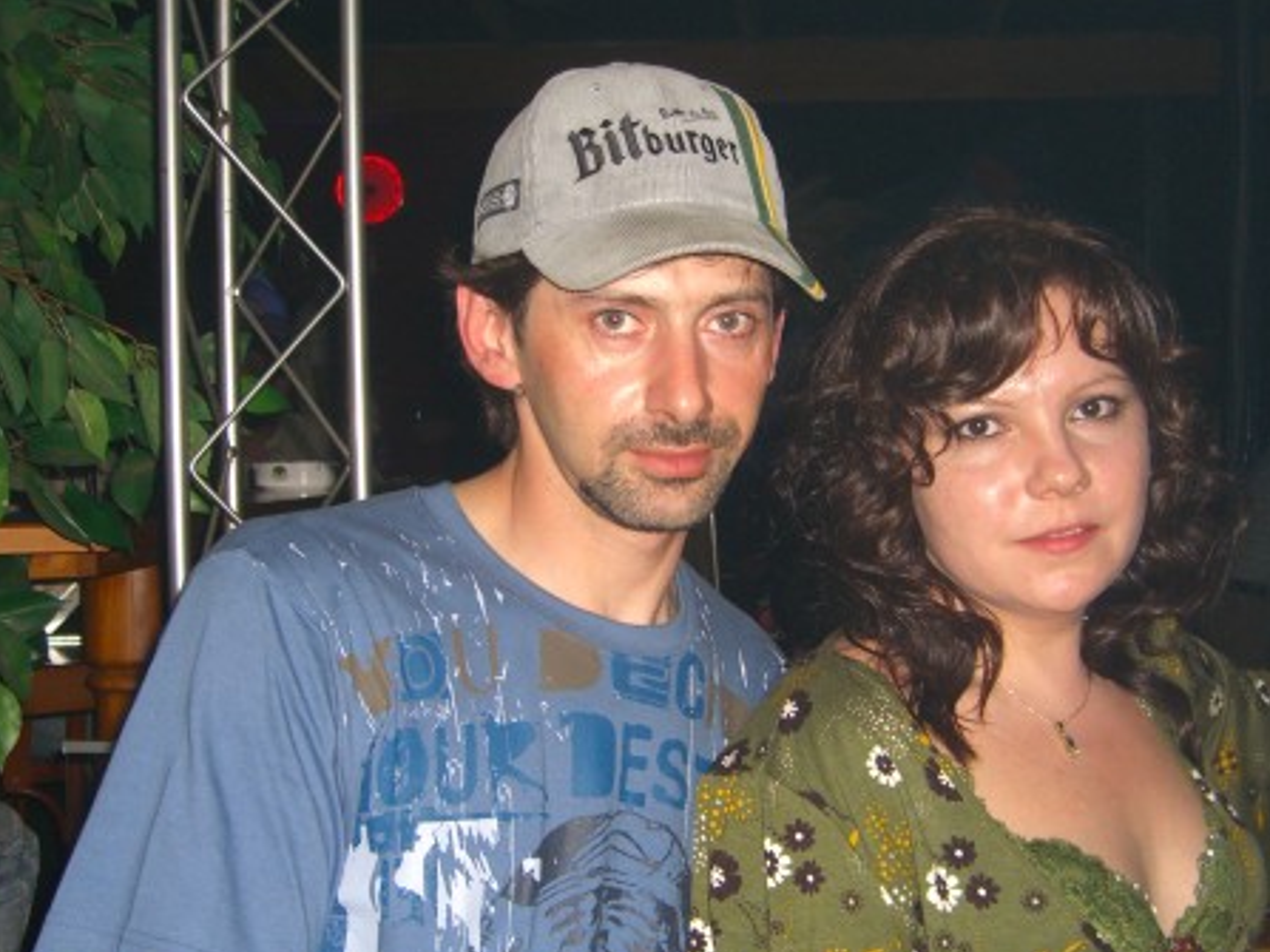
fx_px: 1871
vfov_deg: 28.5
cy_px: 543
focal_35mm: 51
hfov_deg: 37.5
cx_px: 690
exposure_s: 1/60
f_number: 2.8
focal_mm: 7.9
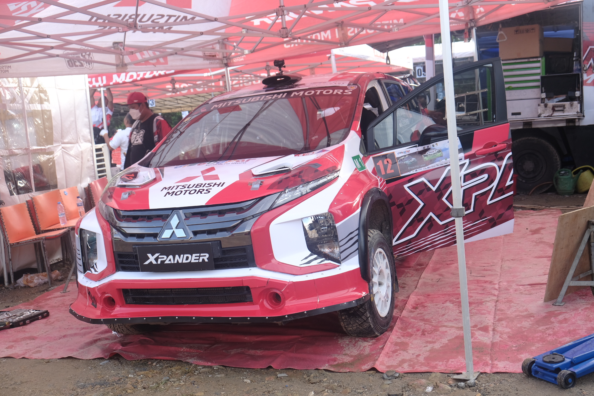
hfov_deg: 43.6
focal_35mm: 45
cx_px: 297
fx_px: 742
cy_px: 198
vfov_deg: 29.9
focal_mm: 30.2
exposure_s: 1/125
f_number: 5
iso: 320
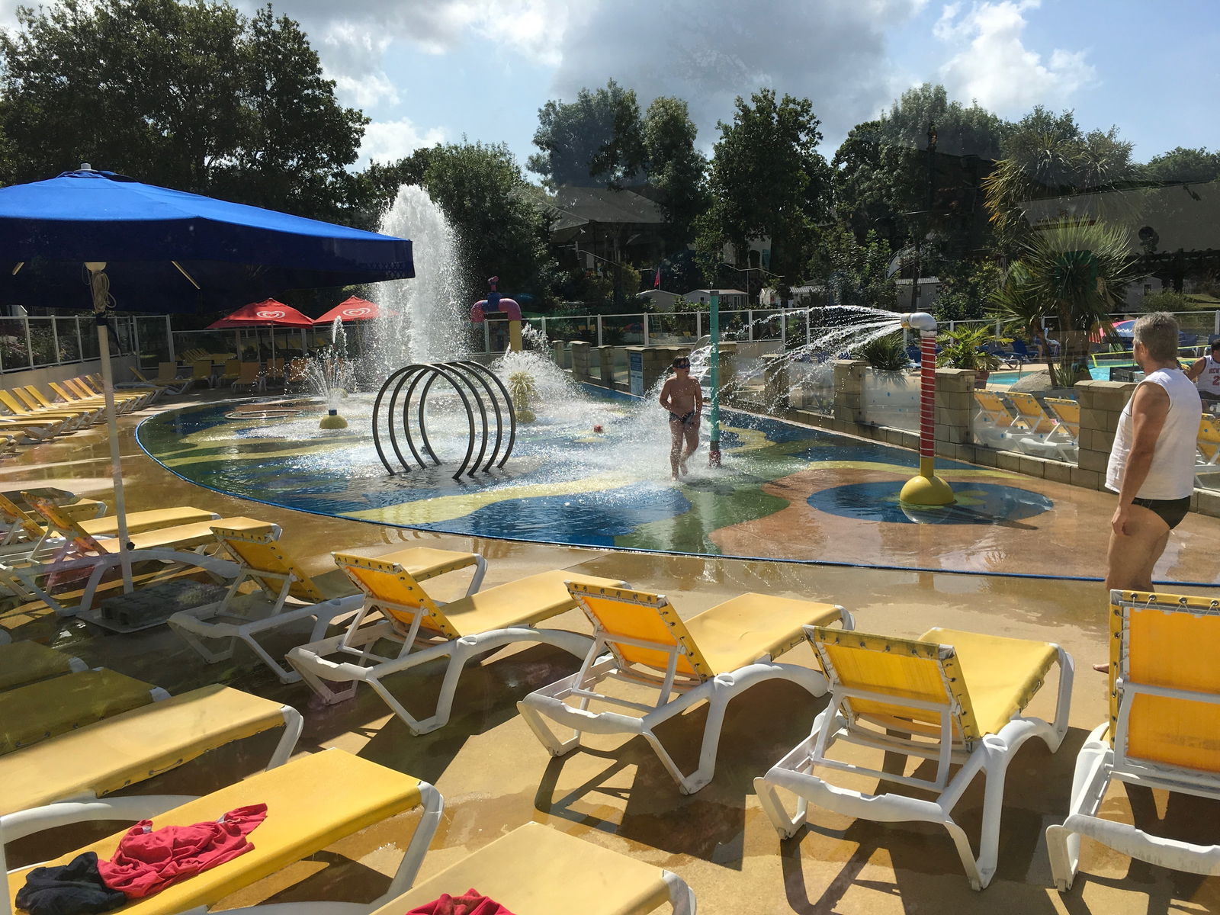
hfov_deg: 61.7
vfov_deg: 48.2
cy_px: 458
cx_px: 610
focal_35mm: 29
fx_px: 1022
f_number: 2.2
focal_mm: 4.15
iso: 25
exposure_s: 1/2747
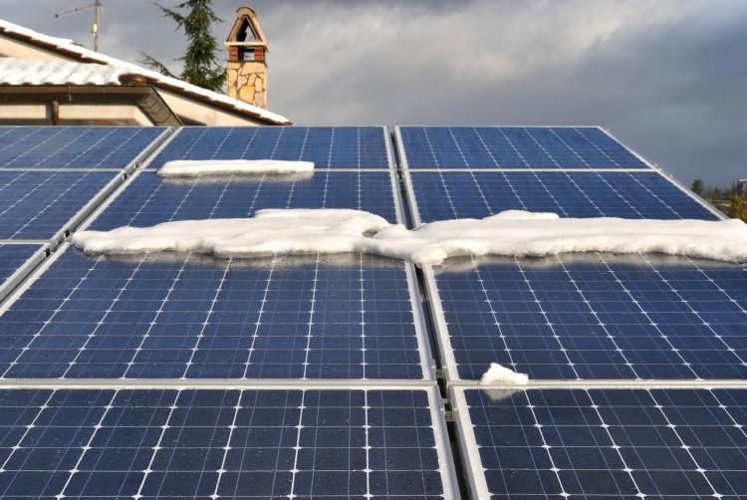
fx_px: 1496
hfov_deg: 28.0
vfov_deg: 19.0
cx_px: 374
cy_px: 250
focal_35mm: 72
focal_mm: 48
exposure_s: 1/100
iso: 100
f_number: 16
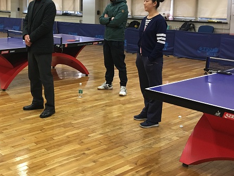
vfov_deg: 28.3
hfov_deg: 36.7
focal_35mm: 51
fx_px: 345
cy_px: 53
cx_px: 60
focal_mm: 4.15
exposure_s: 1/17
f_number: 2.2
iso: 64
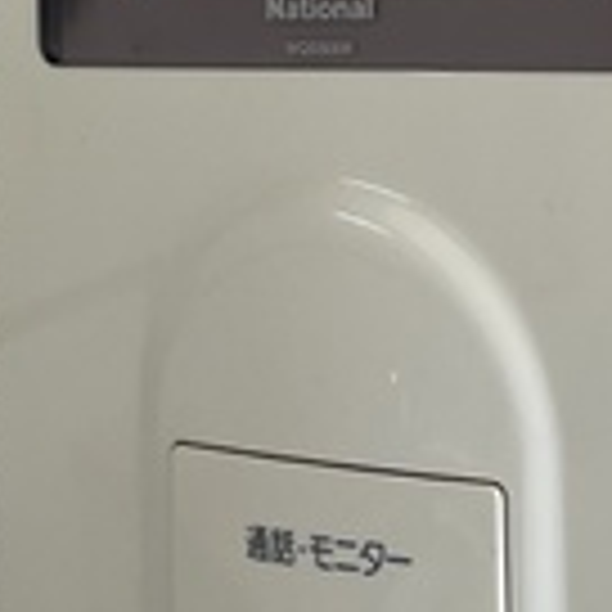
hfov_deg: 14.6
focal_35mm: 118
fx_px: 2360
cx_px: 540
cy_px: 110
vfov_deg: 14.7
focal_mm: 4.2
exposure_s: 1/121
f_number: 1.6
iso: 100
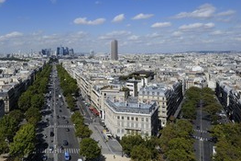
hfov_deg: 55.4
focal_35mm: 32
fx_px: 214
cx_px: 55
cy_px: 52
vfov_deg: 40.5
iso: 200
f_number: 16
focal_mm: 20
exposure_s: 1/250
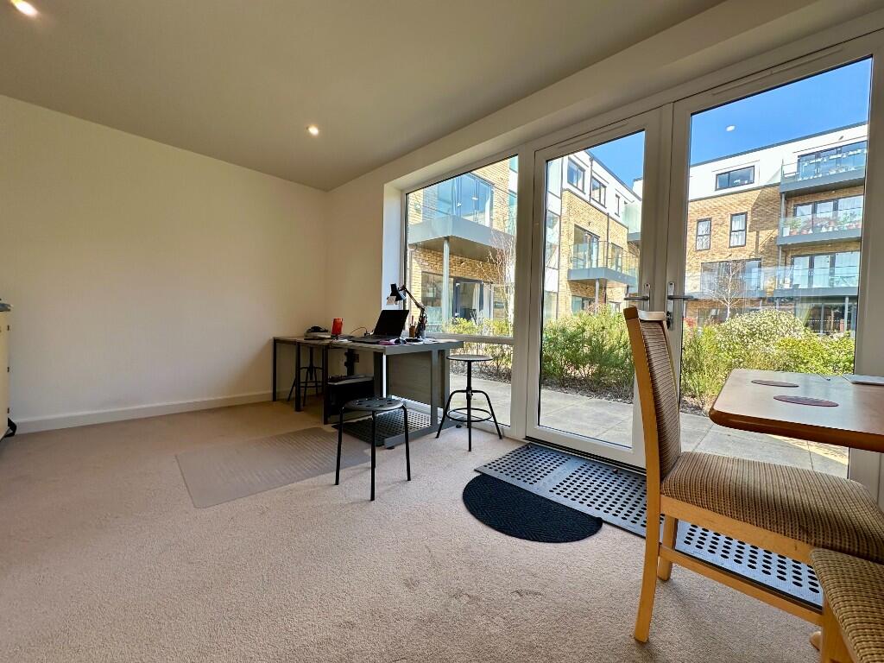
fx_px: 358
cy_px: 332
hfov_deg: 102.1
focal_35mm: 14
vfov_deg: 85.7
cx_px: 442
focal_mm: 2.22
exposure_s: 1/140
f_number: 2.2
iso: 40
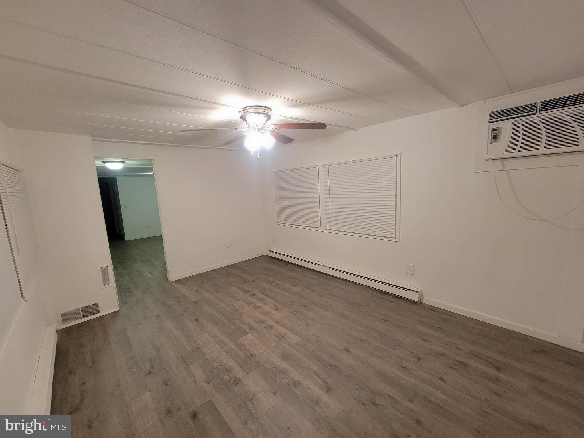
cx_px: 292
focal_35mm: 13
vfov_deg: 89.9
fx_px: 219
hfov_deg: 106.2
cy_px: 219
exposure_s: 1/60
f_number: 2.2
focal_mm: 2.2
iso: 320
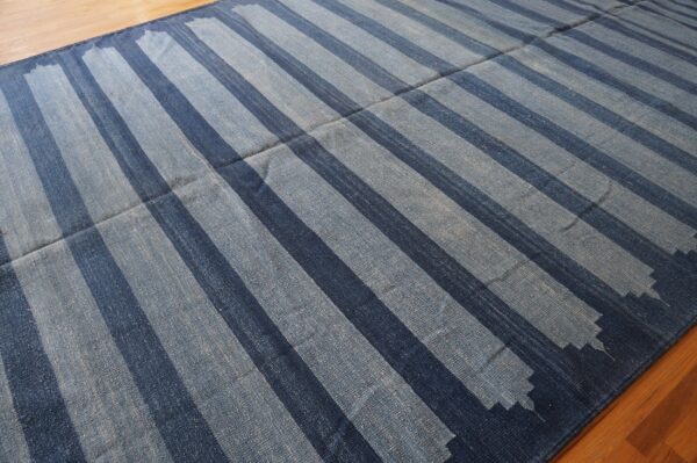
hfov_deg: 67.4
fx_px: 522
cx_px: 348
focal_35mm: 27
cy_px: 232
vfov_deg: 47.9
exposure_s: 1/60
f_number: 4
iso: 500
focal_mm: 18
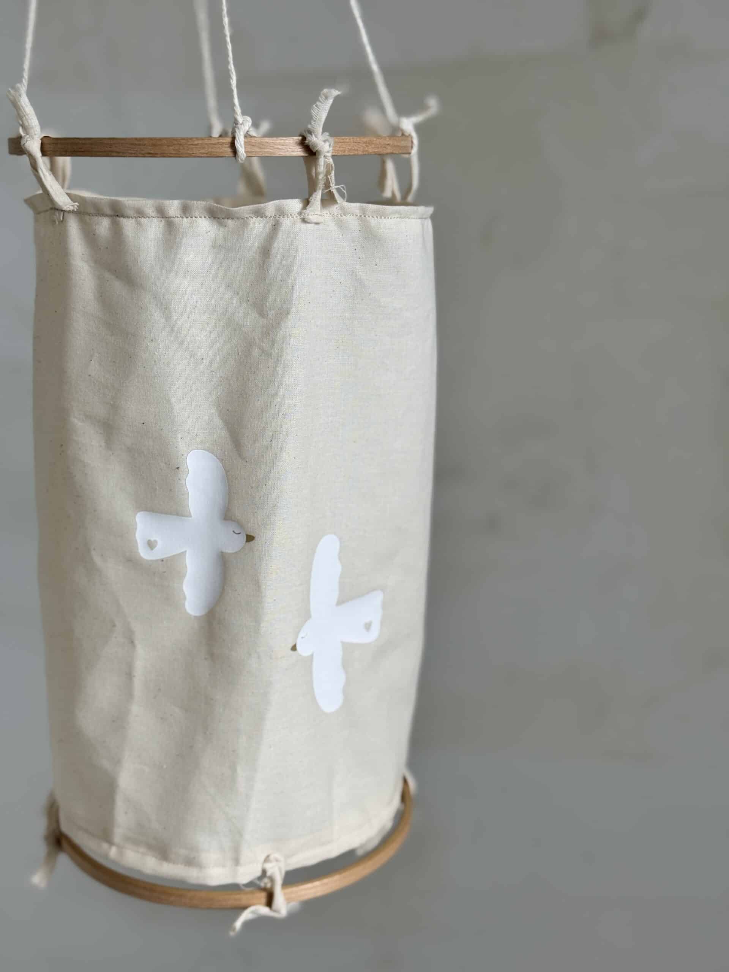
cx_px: 364
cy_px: 486
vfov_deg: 39.7
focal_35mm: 48
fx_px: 1348
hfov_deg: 30.3
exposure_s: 1/121
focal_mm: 6.76
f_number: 1.78
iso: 64
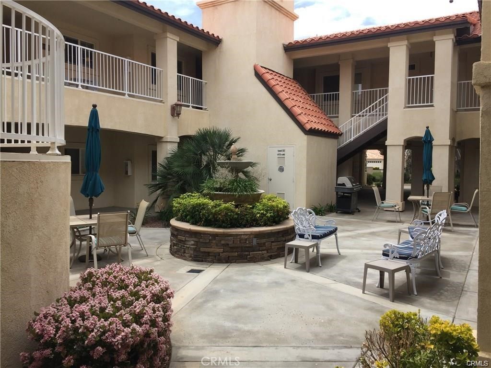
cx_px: 246
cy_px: 184
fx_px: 411
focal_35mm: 29
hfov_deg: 61.7
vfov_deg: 48.2
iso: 32
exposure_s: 1/898
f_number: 2.2
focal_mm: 4.15
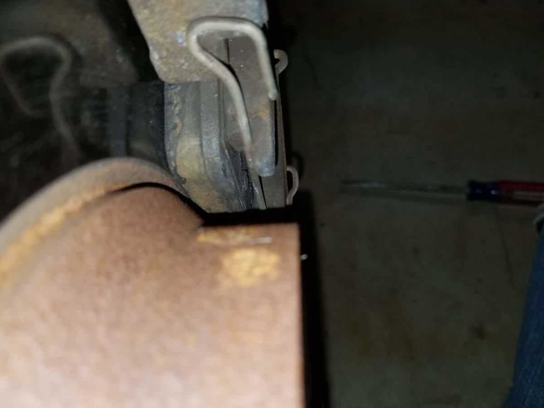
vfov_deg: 53.1
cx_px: 272
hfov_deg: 67.3
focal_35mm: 26
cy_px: 204
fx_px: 409
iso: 50
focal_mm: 4.3
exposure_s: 1/194
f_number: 1.7
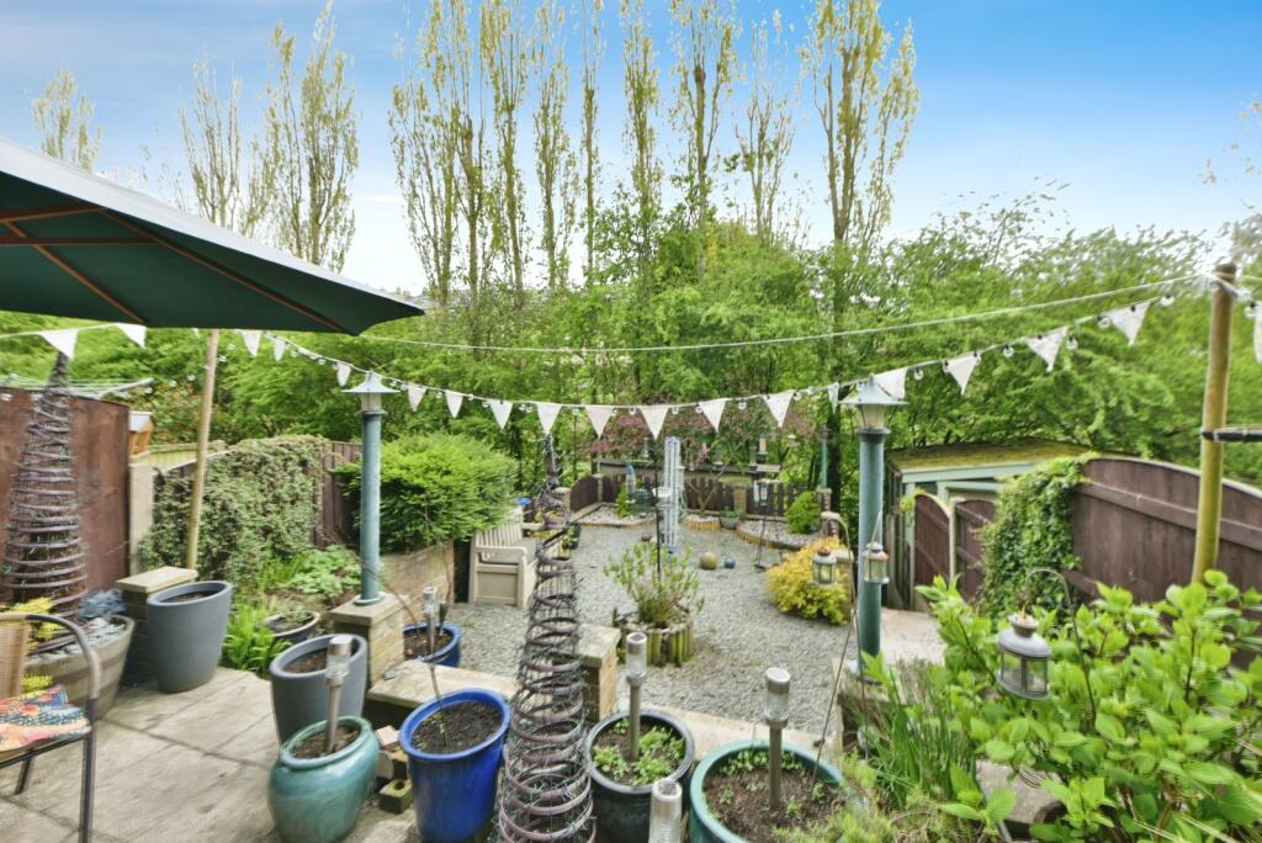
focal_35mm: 14
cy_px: 422
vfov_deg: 81.3
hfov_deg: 104.2
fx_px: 491
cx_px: 631
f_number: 10
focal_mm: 14
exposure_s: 1/60
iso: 320
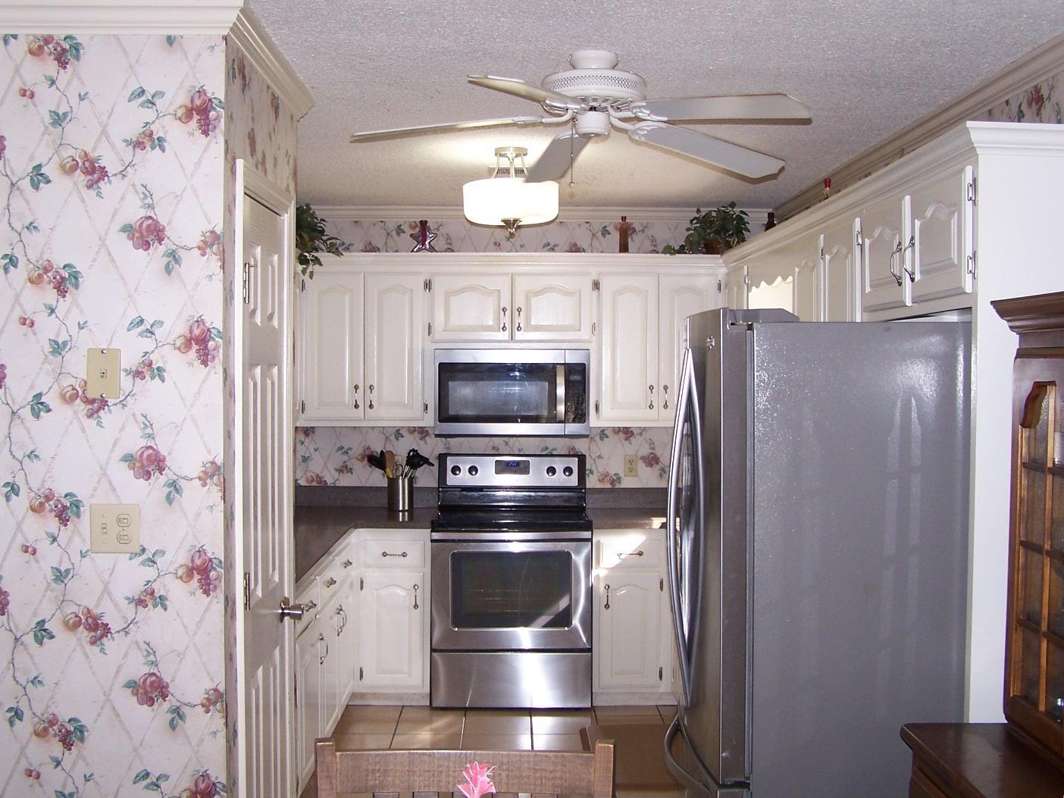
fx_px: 1291
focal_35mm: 42
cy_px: 367
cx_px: 551
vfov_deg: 34.3
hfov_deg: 44.8
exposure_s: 1/60
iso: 80
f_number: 2.8
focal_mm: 6.3
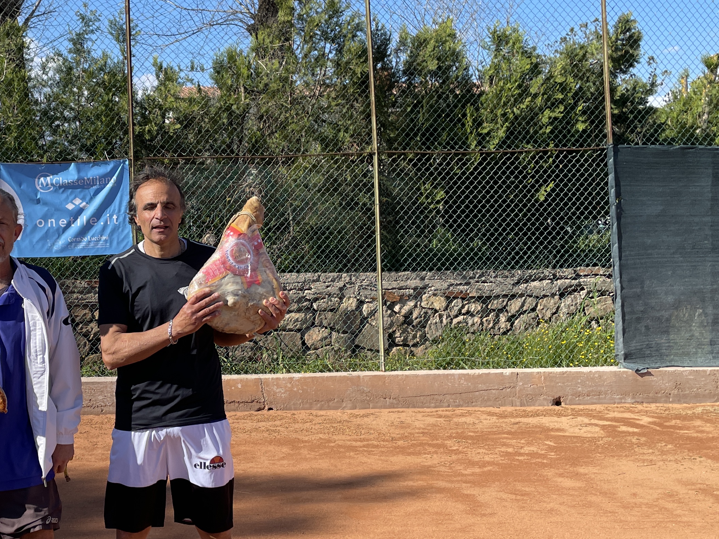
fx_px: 1038
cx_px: 141
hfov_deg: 36.8
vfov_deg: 29.1
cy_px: 282
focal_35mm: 50
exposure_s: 1/2747
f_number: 1.6
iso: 32
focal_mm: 4.2
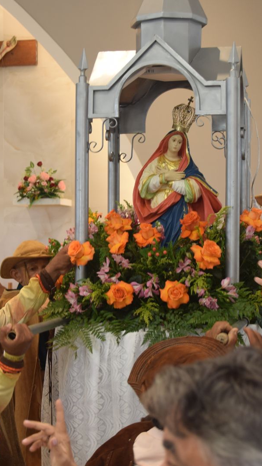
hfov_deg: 15.9
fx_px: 939
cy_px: 221
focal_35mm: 76
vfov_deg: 27.9
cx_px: 121
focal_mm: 27
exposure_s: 1/40
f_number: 3.2
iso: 250
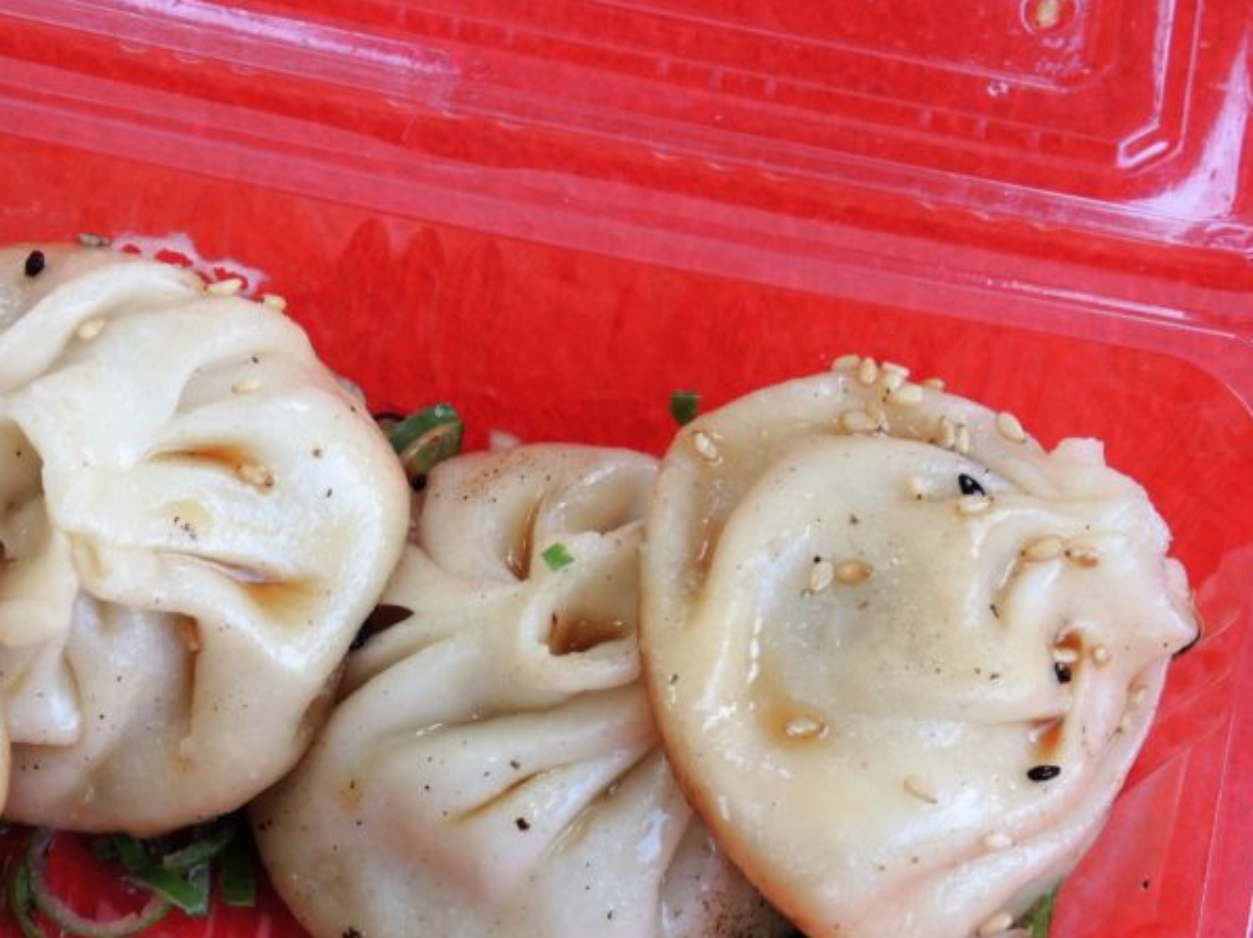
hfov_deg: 9.8
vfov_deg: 7.4
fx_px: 7270
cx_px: 366
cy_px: 636
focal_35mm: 201
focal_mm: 25
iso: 280
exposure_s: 1/60
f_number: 3.5
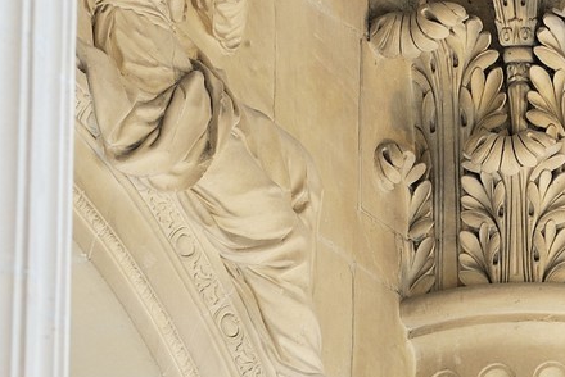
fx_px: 9124
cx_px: 615
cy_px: -476
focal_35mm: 581
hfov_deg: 3.5
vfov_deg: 2.4
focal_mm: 160
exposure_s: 8
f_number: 13
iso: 200
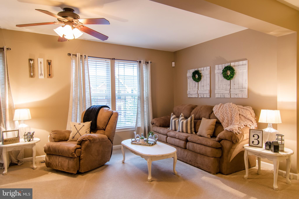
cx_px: 150
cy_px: 100
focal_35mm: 24
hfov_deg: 73.7
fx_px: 199
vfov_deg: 53.1
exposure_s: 1/6
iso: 320
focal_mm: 16
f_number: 7.1
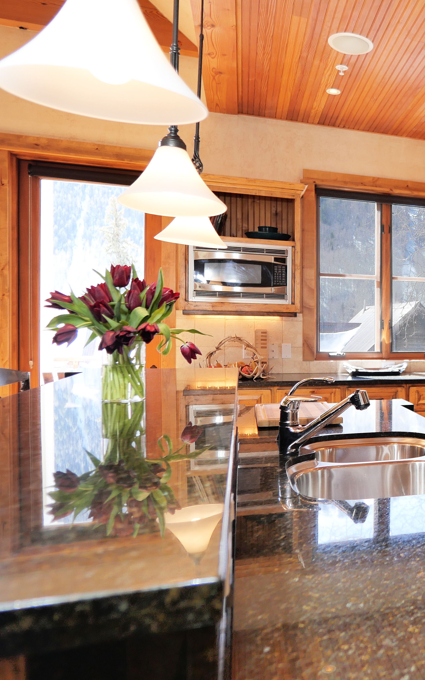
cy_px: 337
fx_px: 519
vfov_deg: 66.5
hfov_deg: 36.9
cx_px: 476
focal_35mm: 28
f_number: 4
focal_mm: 9
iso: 800
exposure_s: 1/640
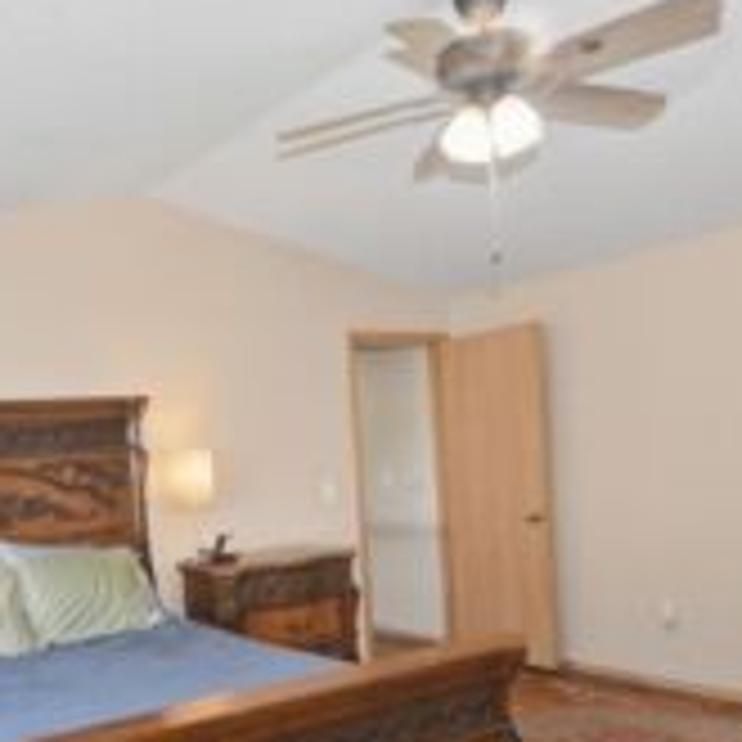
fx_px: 800
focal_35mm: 33
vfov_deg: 48.7
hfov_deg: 48.1
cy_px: 508
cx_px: 198
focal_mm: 11
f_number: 10
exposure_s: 1/4
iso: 320
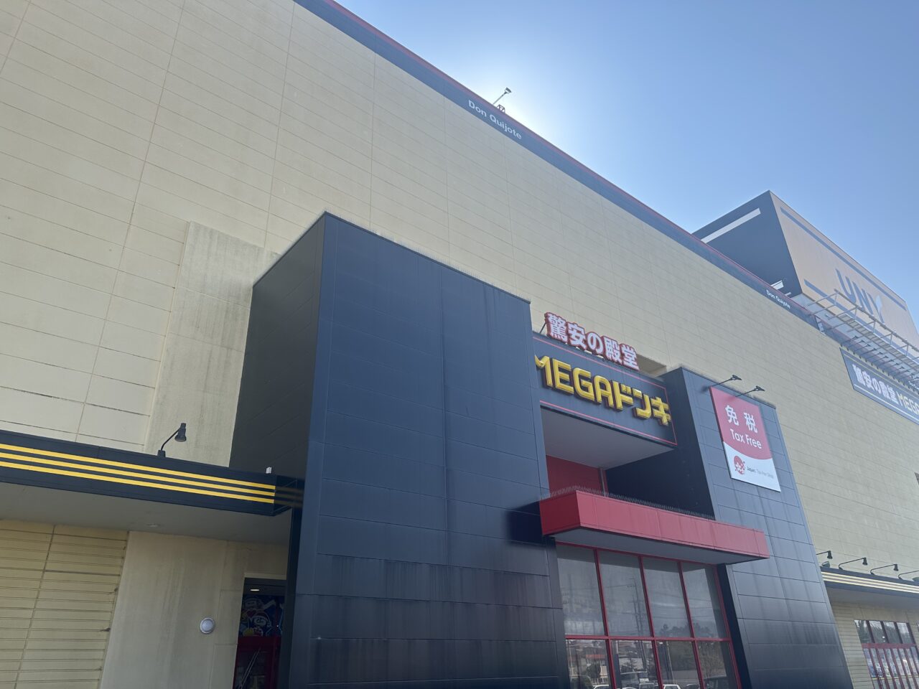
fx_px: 637
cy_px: 344
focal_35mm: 24
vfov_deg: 56.8
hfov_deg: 71.6
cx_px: 460
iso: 80
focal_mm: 6.86
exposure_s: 1/2882
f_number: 1.78
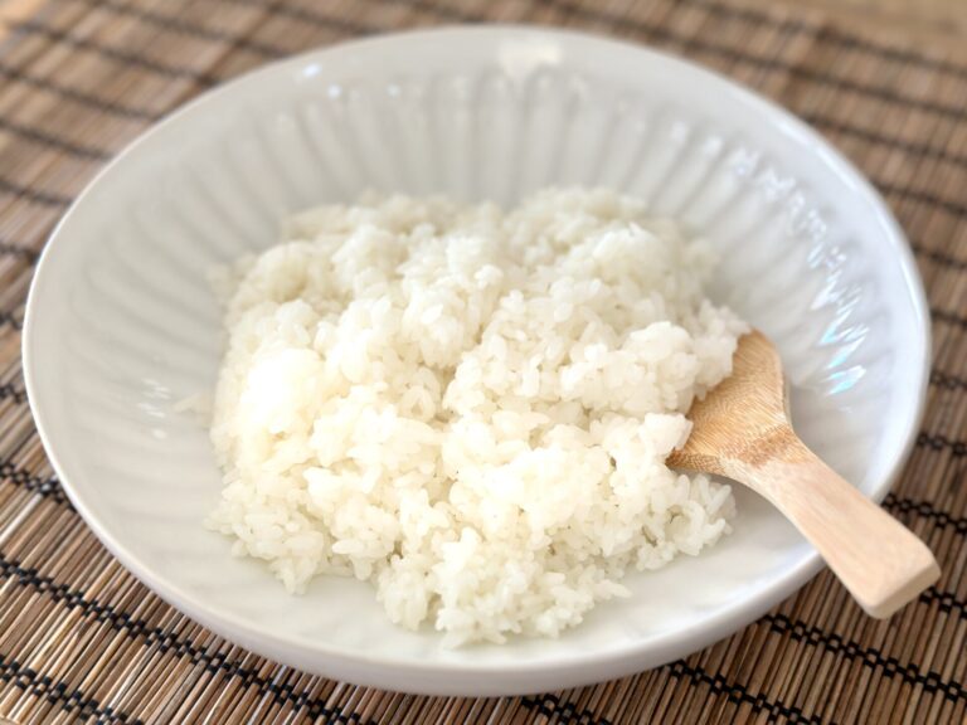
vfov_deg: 30.3
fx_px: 1341
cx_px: 484
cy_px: 362
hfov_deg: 39.7
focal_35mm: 48
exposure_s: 1/121
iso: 100
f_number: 1.78
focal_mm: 6.86
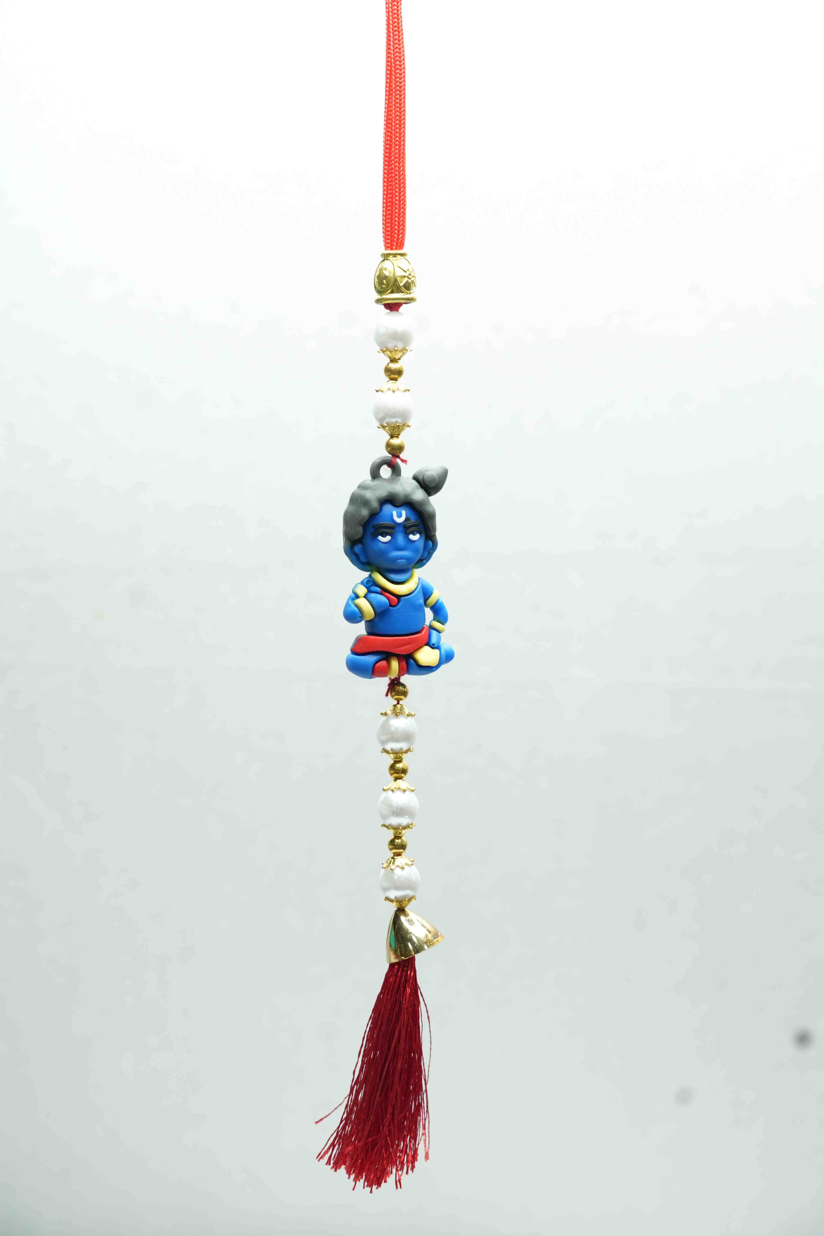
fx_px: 2334
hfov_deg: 20.0
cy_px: 618
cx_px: 412
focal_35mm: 68
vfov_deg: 29.7
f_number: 5.6
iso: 500
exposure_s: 1/60
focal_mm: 68
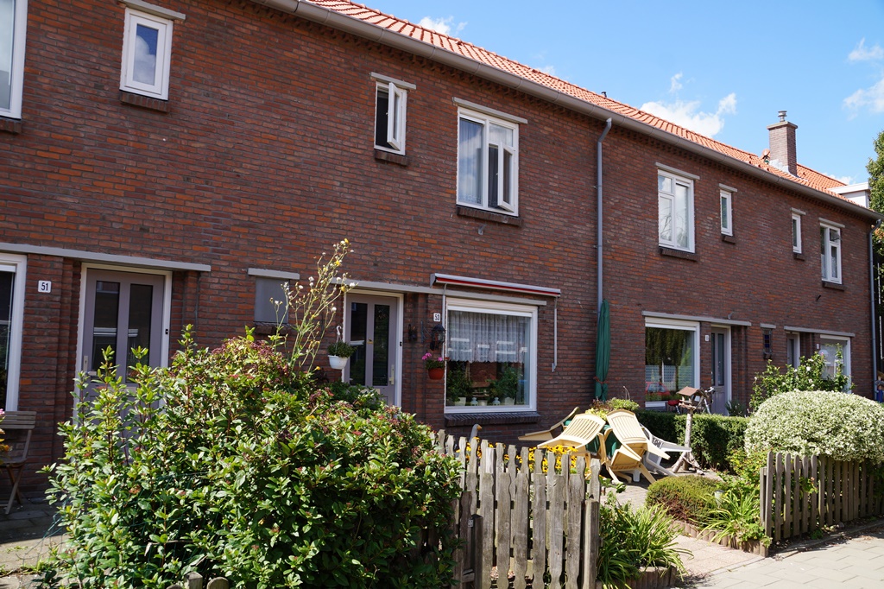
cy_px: 294
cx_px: 442
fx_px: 736
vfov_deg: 43.6
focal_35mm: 30
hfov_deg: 61.9
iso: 100
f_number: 9
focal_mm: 20
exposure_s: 1/125
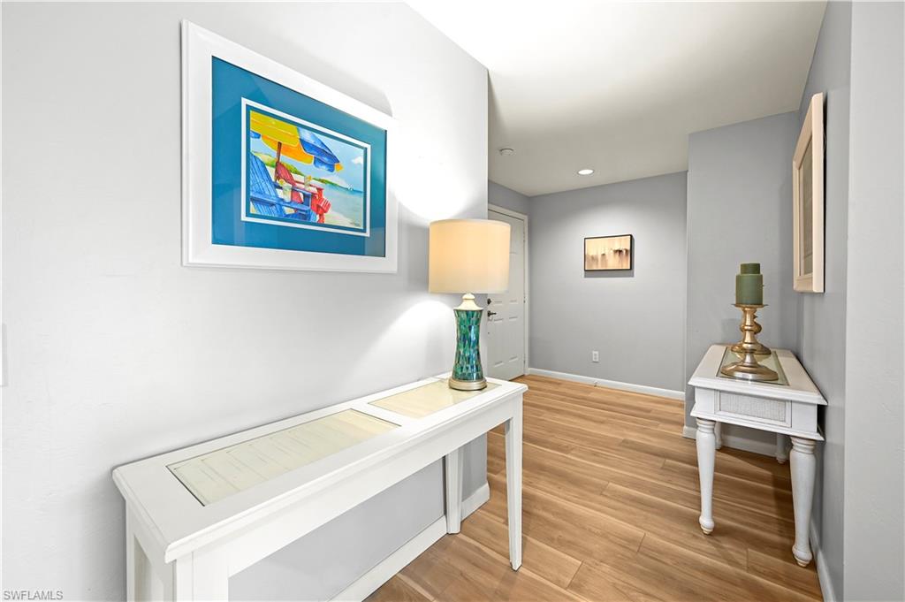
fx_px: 352
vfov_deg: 81.1
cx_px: 452
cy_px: 301
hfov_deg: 104.3
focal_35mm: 14
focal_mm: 14
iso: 100
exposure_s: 2
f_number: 8
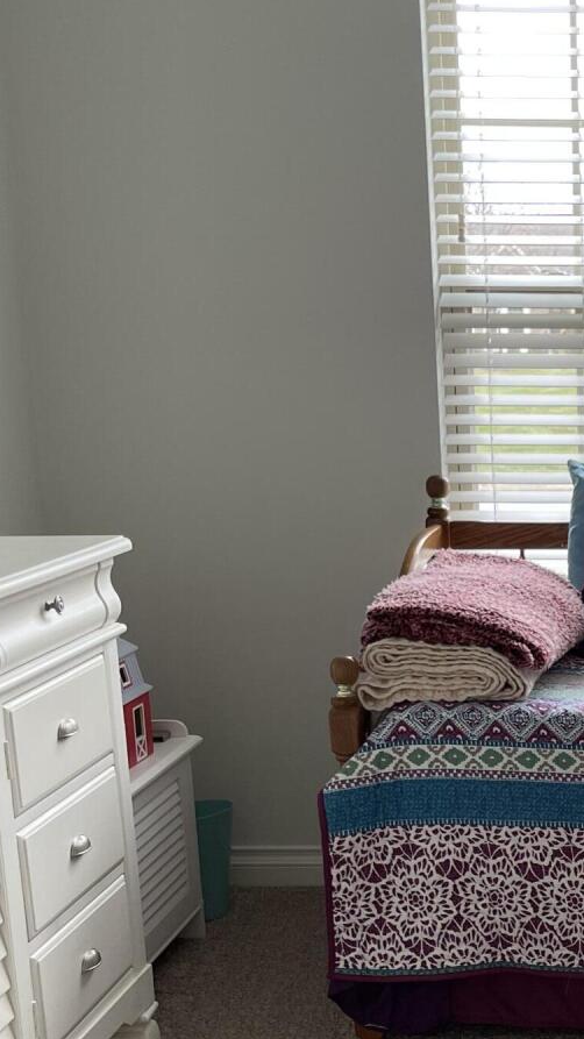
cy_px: 733
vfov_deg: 33.9
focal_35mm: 61
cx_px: 826
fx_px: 1680
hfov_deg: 18.0
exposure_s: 1/60
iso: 80
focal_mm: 5.1
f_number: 1.6
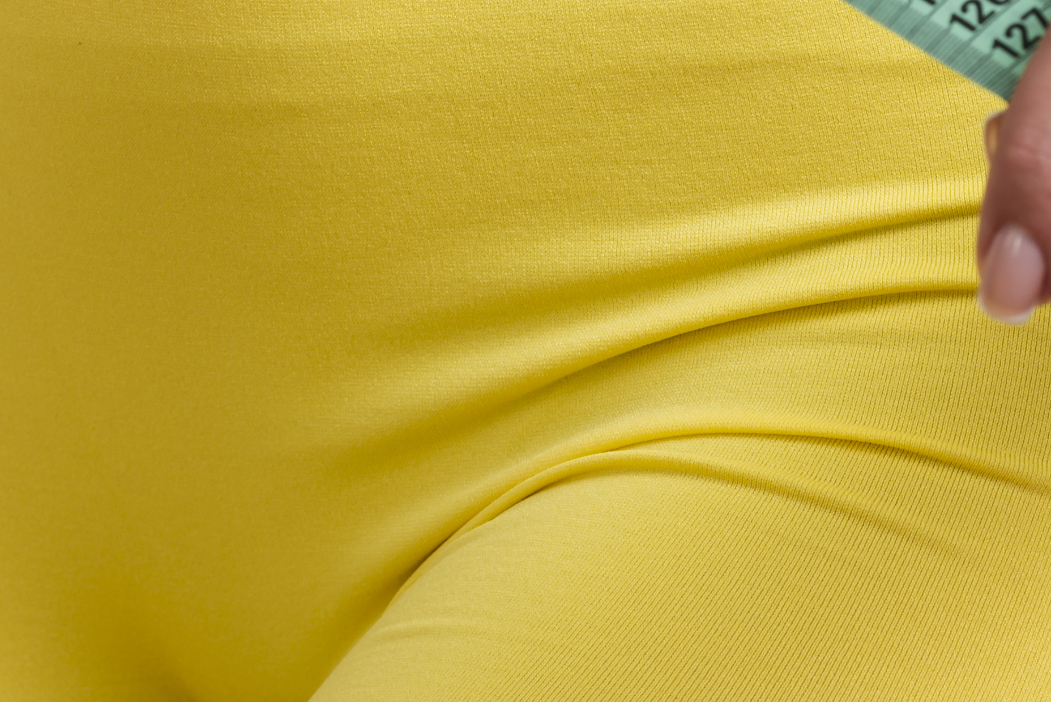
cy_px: -292
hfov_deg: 6.1
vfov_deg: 4.1
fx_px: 9842
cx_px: 166
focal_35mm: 337
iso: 100
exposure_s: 1/160
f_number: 8
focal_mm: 85
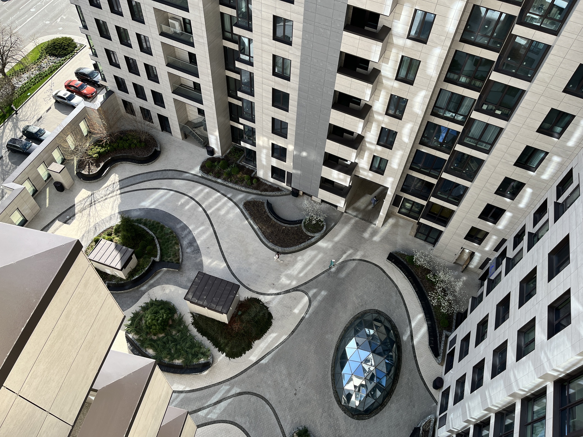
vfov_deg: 53.1
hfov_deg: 67.3
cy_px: 218
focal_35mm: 26
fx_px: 438
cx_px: 292
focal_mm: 5.1
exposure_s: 1/1106
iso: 50
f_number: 1.6
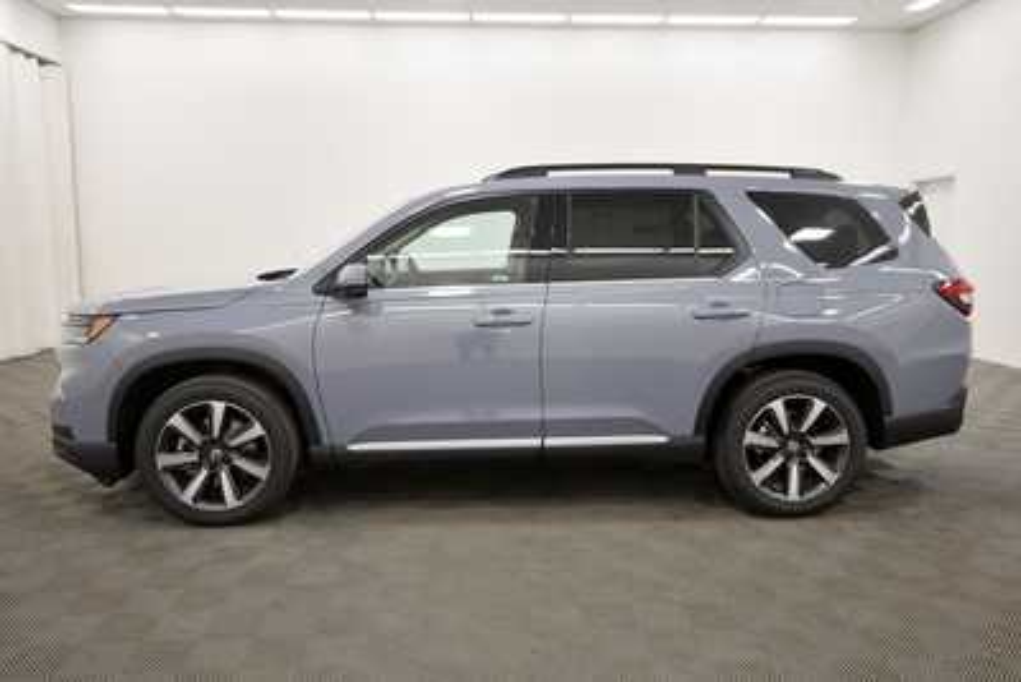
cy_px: 341
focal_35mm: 27
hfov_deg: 67.4
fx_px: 766
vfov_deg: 48.0
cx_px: 510
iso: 800
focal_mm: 18
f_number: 5.3
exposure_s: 1/125
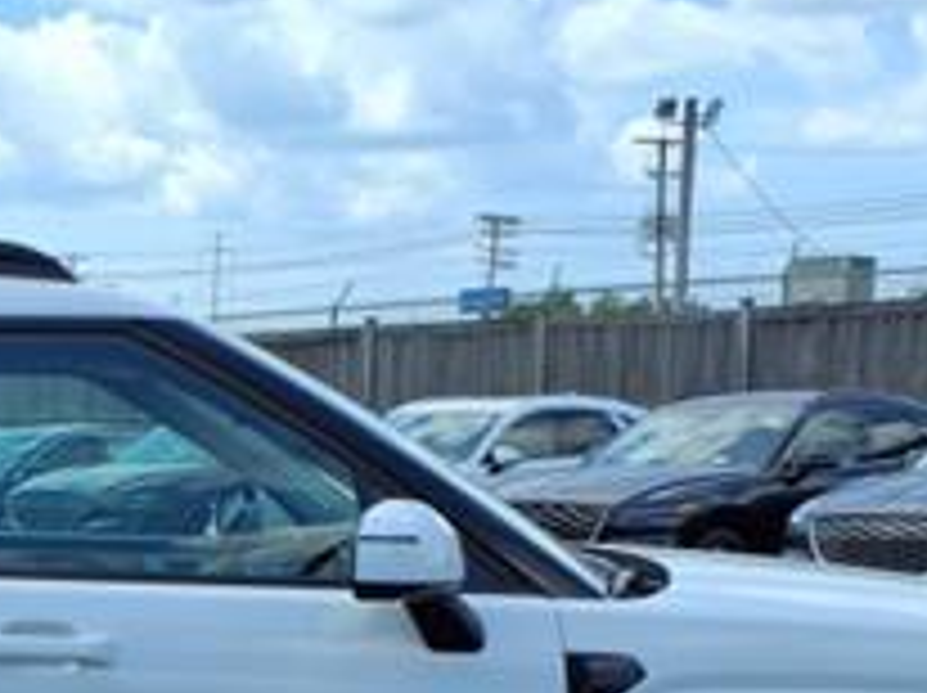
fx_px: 2247
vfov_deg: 16.7
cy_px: 864
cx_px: -72
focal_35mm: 84
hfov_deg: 22.1
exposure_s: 1/1667
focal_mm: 3.58
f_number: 1.9
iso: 40
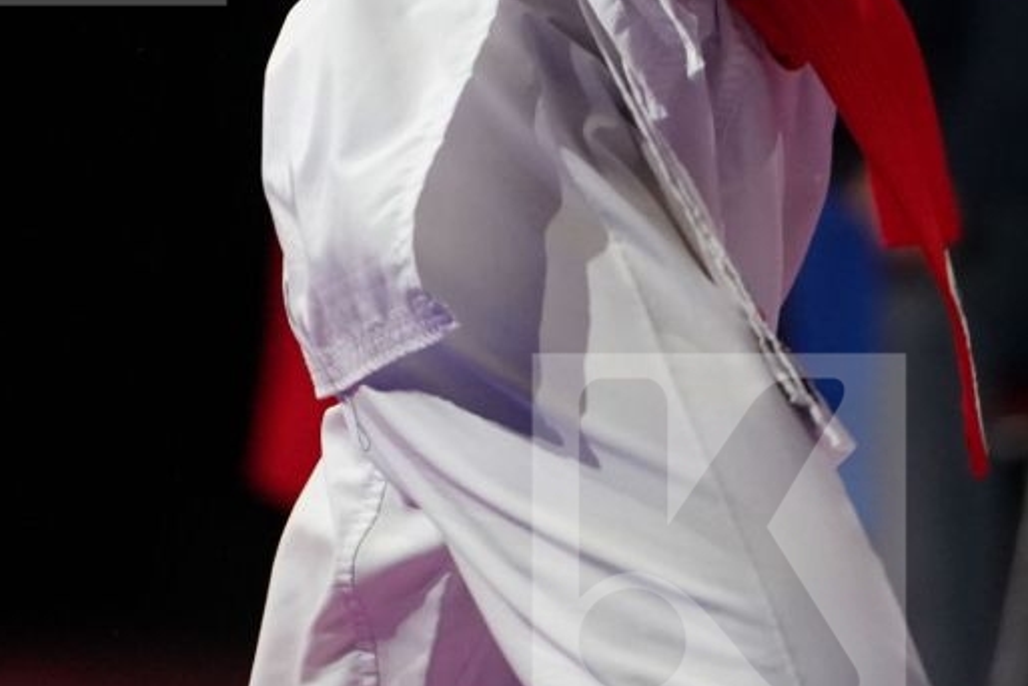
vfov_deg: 2.0
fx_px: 20044
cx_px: 719
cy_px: -177
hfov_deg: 2.9
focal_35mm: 702
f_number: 2.8
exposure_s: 1/1000
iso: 3200
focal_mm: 200
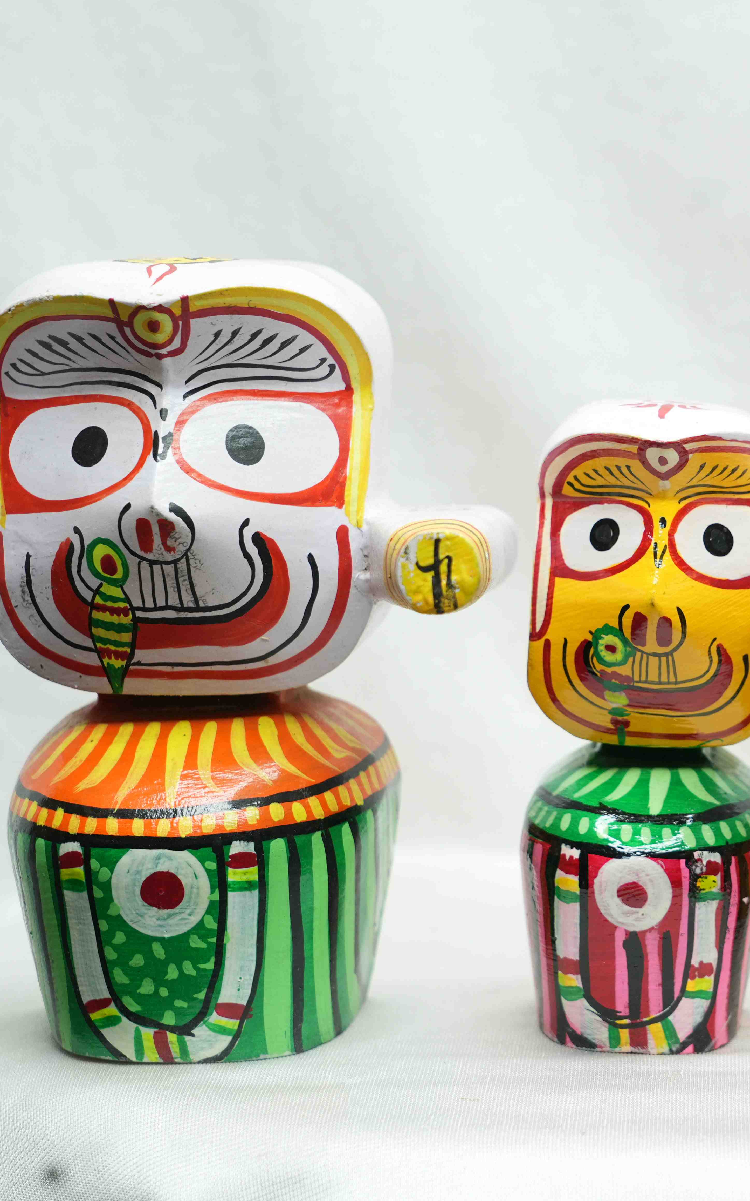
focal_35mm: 88
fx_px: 2878
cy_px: 599
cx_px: 672
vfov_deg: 23.6
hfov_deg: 14.7
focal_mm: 57
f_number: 7.1
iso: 400
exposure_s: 1/50
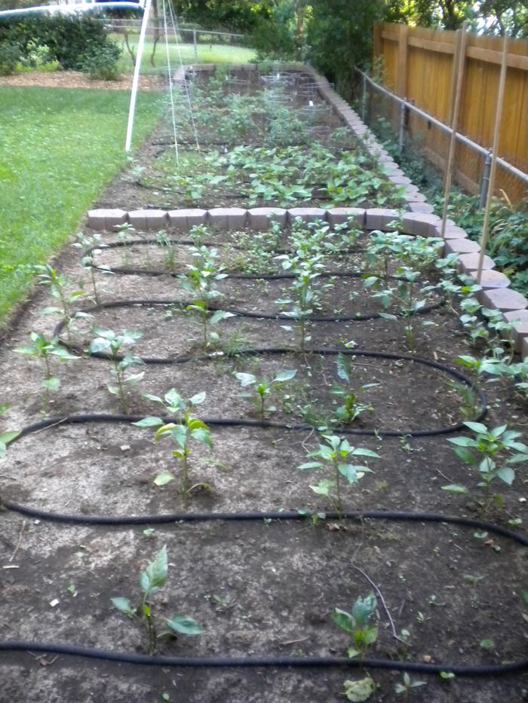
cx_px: 264
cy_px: 352
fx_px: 712
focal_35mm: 35
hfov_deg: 40.7
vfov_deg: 52.6
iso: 400
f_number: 3.1
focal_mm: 6.3
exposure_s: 1/51.2
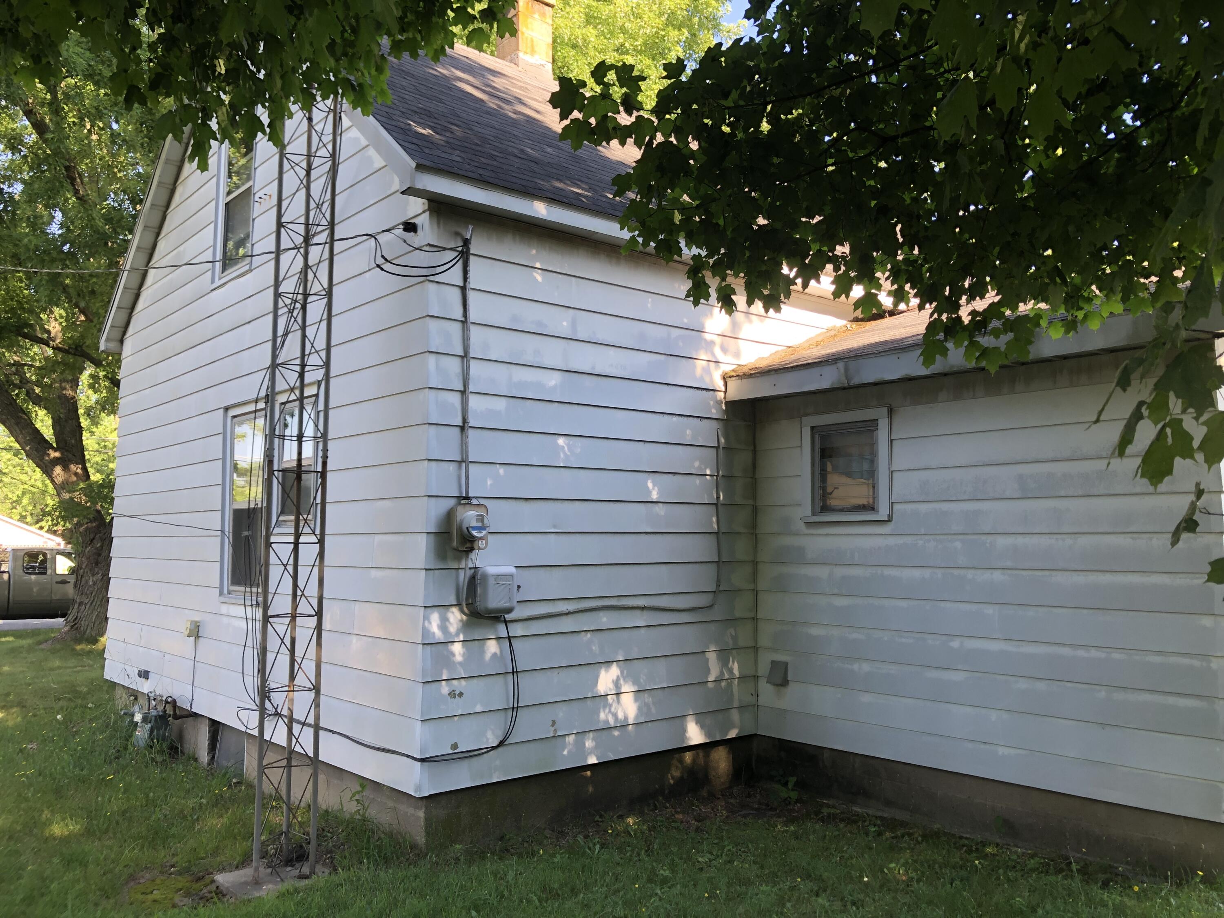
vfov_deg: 49.7
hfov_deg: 63.4
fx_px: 990
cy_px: 459
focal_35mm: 28
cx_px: 612
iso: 25
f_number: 1.8
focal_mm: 3.99
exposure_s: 1/120
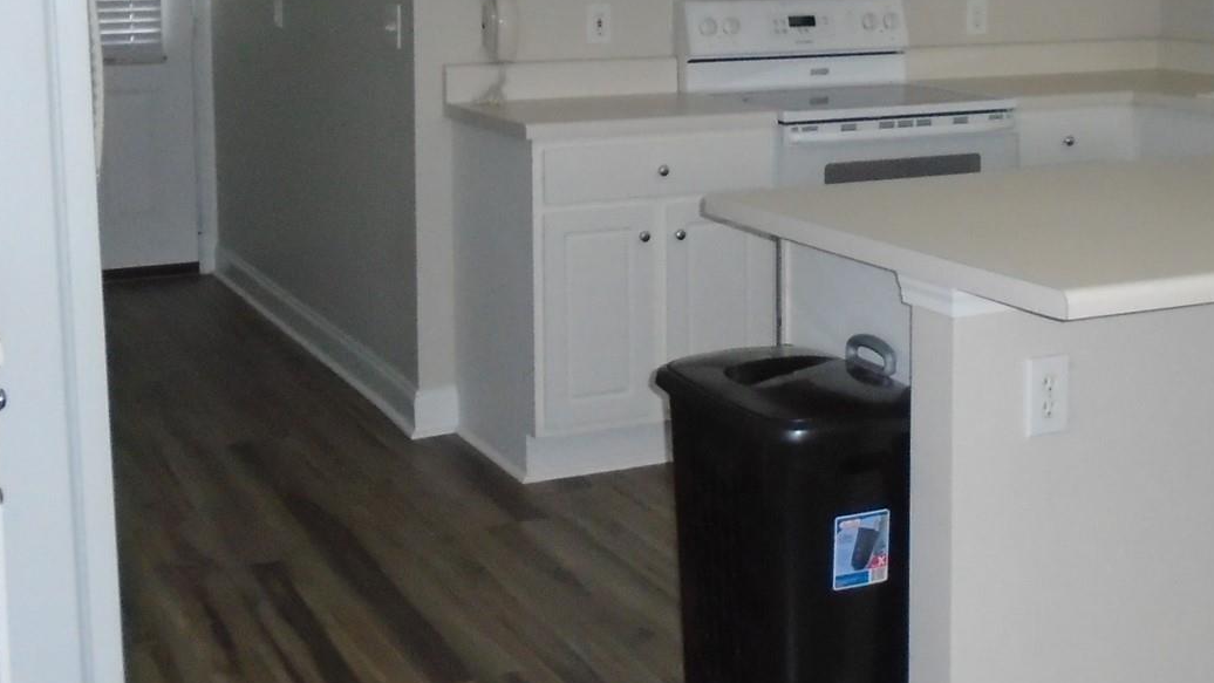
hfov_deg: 37.0
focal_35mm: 56
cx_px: 742
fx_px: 1803
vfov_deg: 21.1
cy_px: 100
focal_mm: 4.6
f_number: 3.2
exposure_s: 1/40
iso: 400
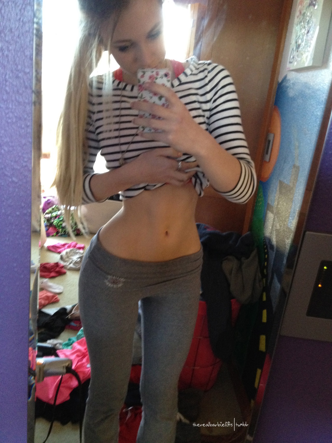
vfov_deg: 52.6
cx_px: 166
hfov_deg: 40.7
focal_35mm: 35
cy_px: 222
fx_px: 448
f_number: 2.4
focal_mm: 4.28
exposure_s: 1/20
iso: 320
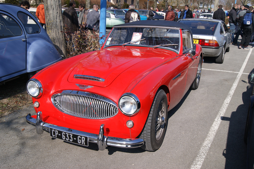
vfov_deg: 36.8
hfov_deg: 53.2
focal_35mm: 36
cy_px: 84
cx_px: 127
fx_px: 254
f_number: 10
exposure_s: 1/200
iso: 100
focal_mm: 24
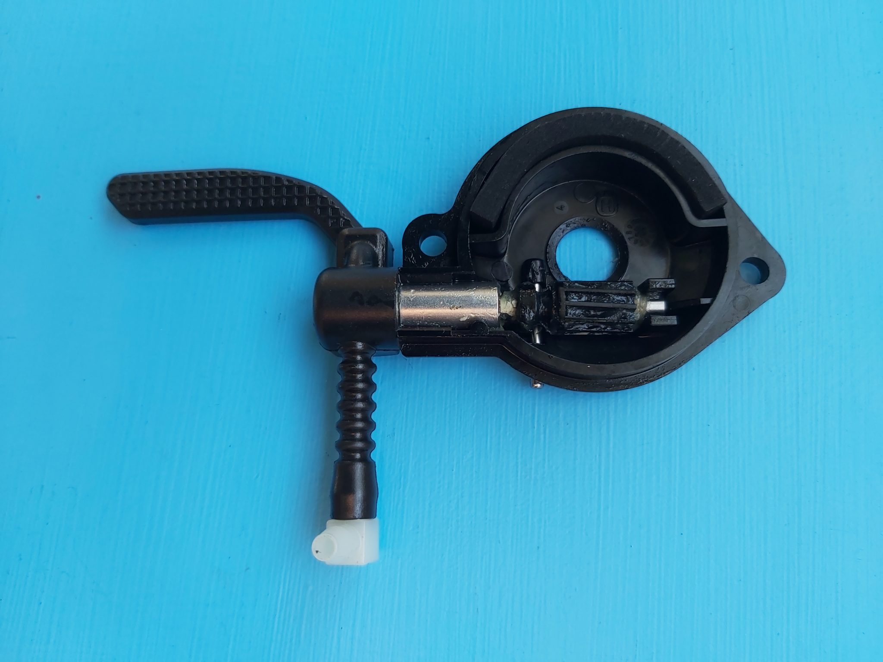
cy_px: 331
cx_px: 442
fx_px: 663
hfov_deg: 67.3
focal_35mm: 26
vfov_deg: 53.1
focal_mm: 3.92
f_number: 1.7
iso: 80
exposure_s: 1/120
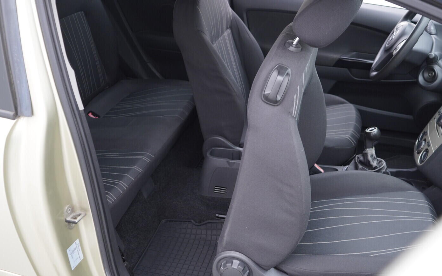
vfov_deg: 33.6
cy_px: 143
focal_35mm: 38
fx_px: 458
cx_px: 218
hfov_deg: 51.5
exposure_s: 1/40
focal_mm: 24
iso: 250
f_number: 2.8
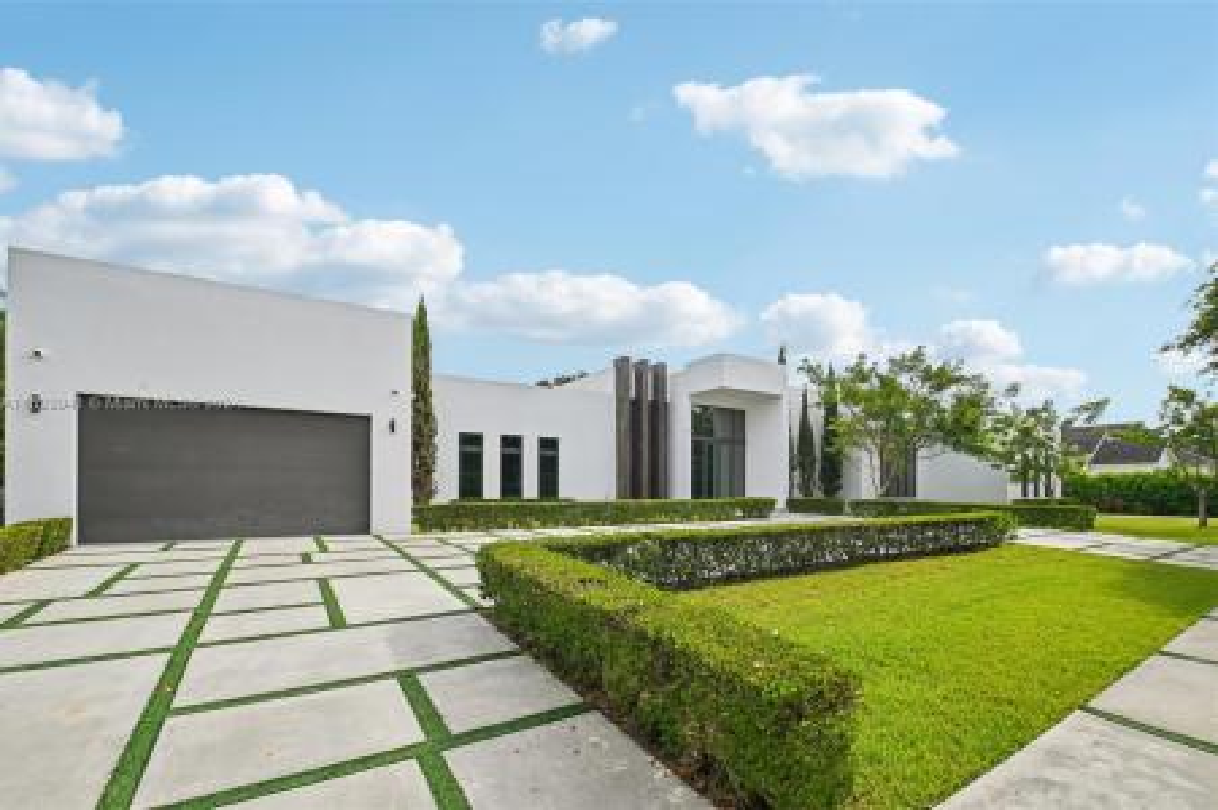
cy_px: 405
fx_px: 473
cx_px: 609
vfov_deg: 81.1
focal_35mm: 14
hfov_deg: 104.3
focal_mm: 14
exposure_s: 1/320
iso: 100
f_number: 8
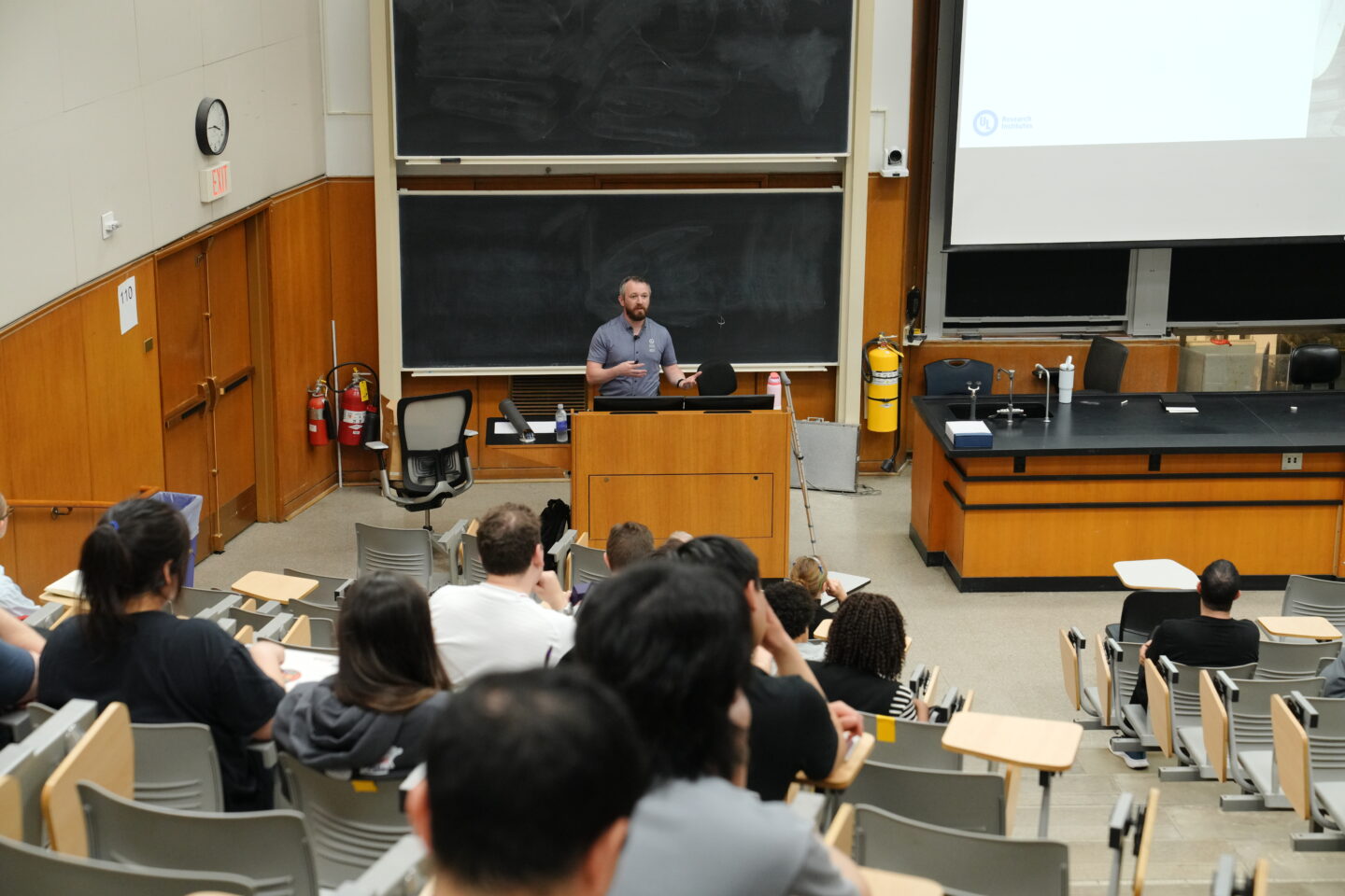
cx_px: 672
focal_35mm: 70
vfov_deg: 19.5
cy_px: 448
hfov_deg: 28.8
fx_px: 2615
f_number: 4.5
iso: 3200
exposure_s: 1/125
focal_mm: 70
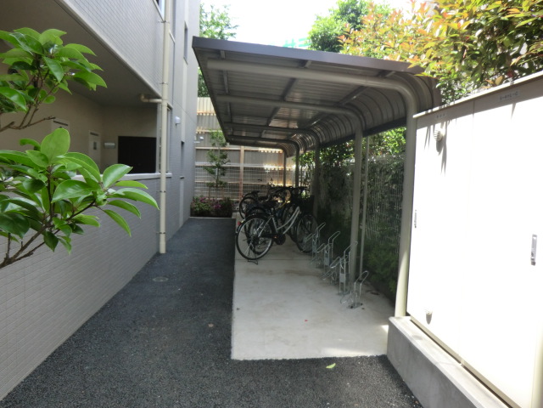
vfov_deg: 56.8
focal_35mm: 24
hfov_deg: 71.6
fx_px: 376
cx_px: 272
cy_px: 204
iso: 80
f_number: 3.2
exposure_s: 1/200
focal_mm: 4.3
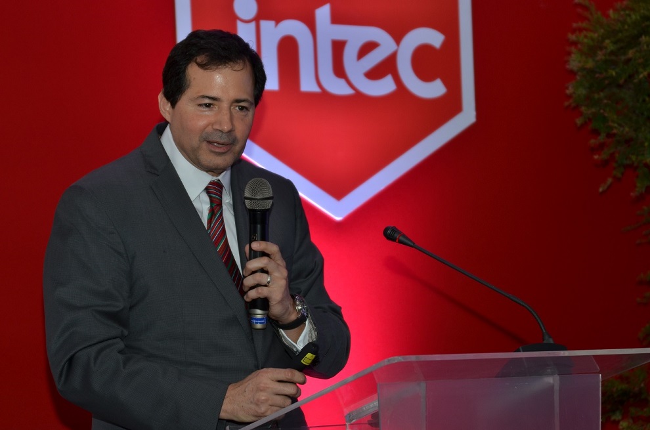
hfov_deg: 16.1
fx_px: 2297
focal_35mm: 128
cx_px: 325
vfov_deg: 10.7
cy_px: 215
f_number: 4
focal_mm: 85
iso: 200
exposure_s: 1/100
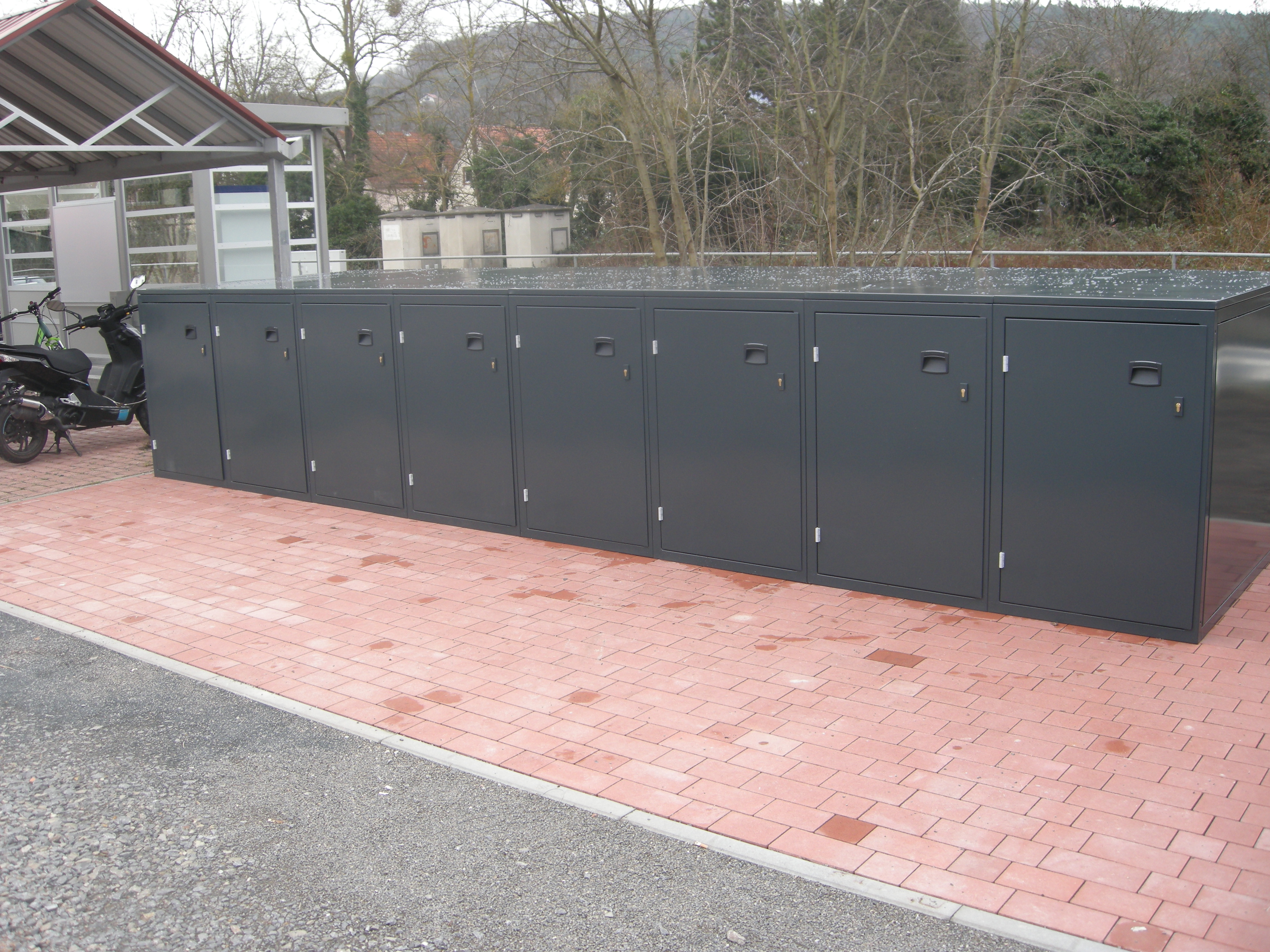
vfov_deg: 40.7
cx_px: 635
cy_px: 476
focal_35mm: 35
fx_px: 1284
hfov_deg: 52.6
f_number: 3.4
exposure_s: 1/61.7
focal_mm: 7.5
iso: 64
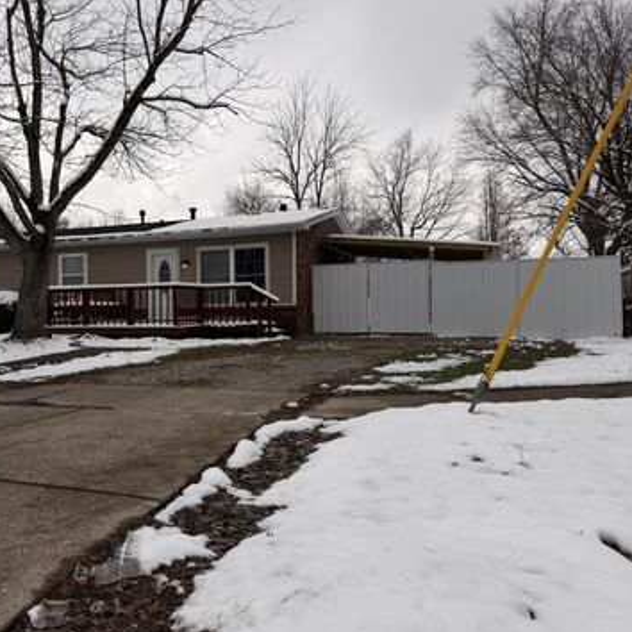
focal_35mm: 30
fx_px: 620
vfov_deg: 54.0
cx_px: 198
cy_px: 304
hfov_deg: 52.7
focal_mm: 6.76
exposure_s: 1/2703
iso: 80
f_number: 1.78
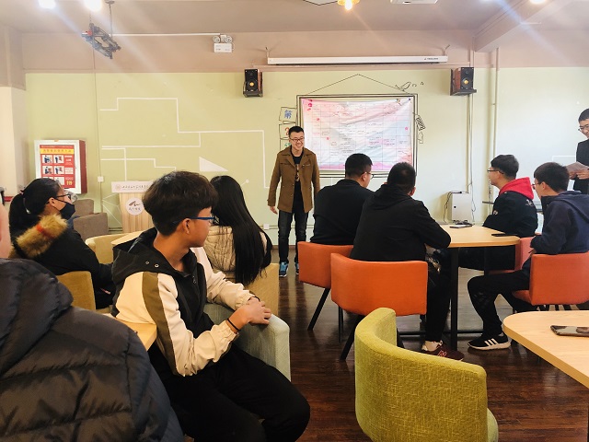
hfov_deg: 63.4
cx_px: 294
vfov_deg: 49.7
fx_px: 476
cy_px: 221
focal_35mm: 28
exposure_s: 1/17
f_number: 1.8
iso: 80
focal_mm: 4
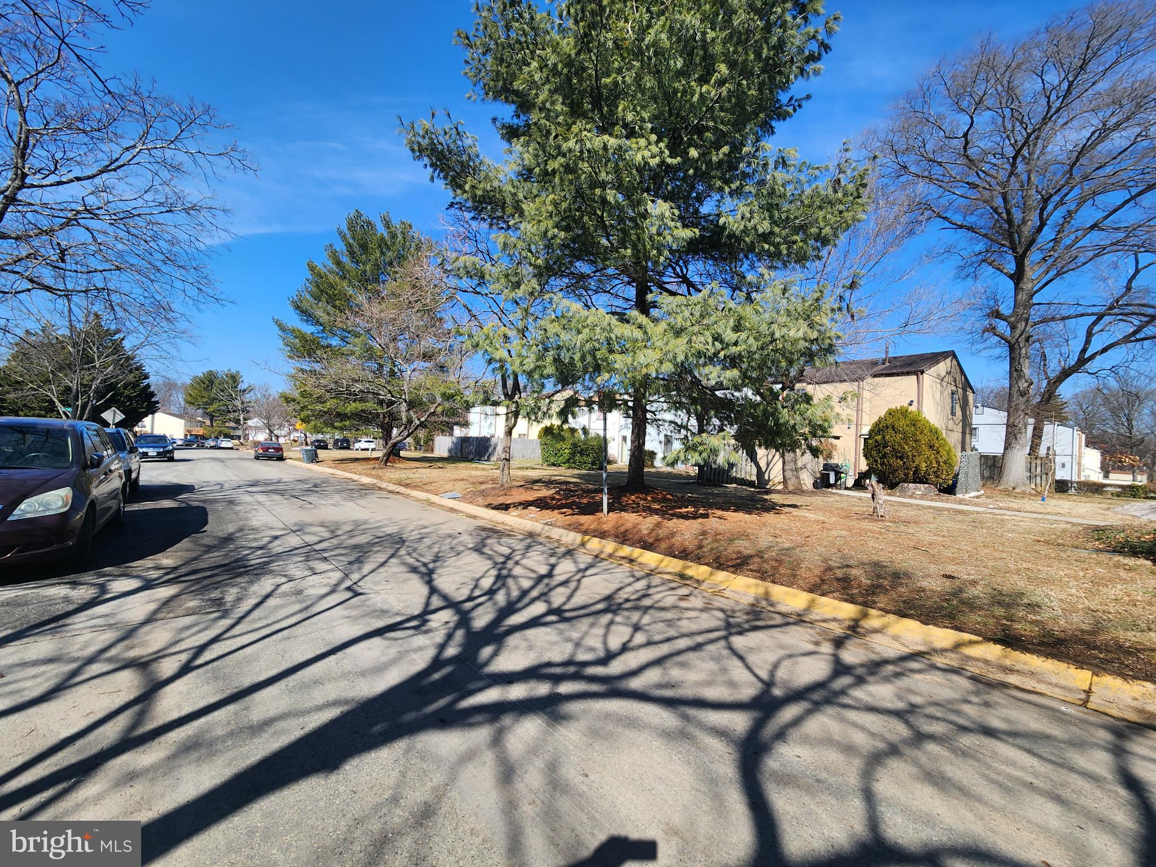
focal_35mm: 13
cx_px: 578
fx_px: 434
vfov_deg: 89.9
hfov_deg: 106.2
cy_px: 434
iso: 50
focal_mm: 2.2
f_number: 2.2
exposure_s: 1/1321
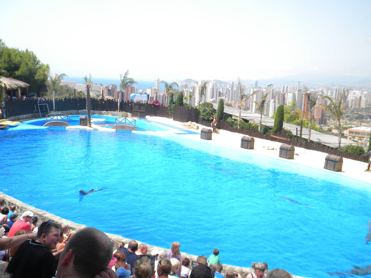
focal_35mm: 36
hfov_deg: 51.4
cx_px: 186
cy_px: 139
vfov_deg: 39.7
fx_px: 386
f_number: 3.7
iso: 115
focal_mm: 6.4
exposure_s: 1/805
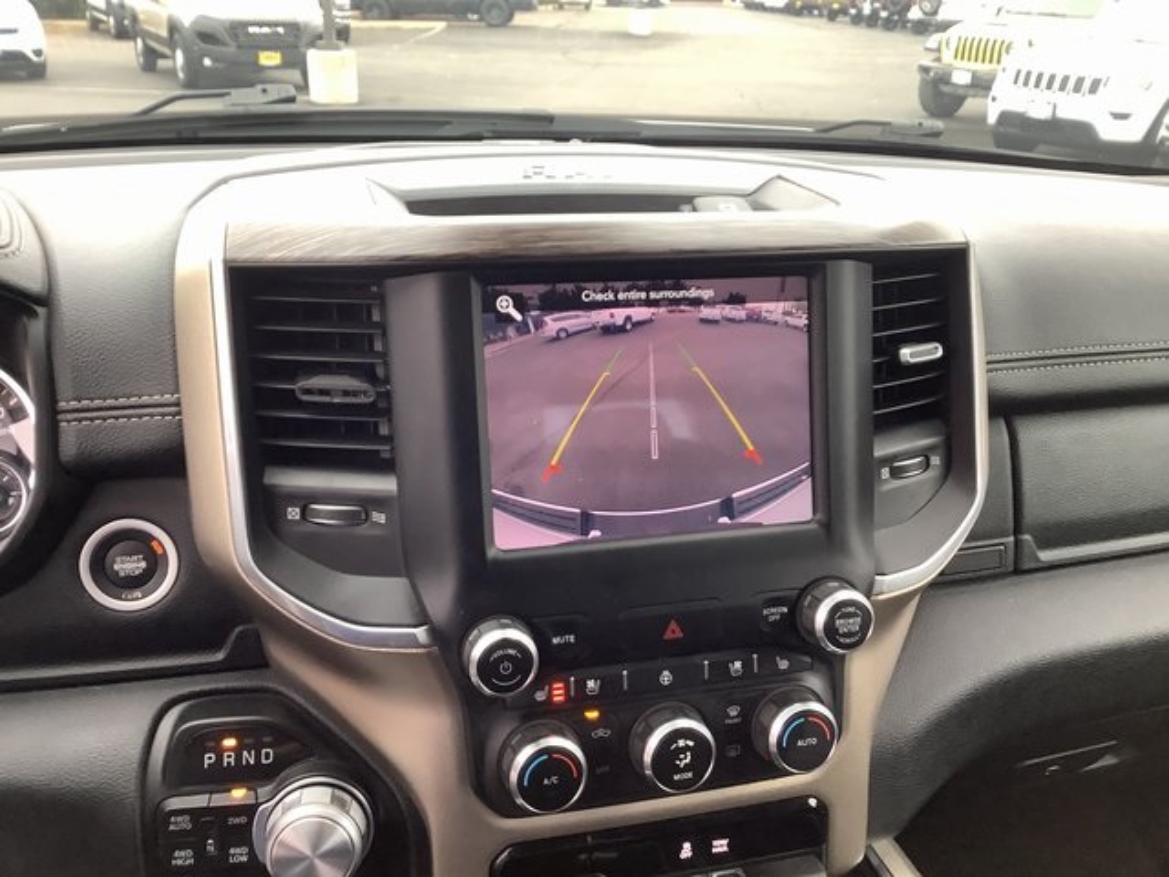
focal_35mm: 31
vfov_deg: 45.4
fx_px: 1047
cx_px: 584
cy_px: 438
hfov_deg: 58.4
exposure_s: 1/60
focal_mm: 3.3
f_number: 2.4
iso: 80
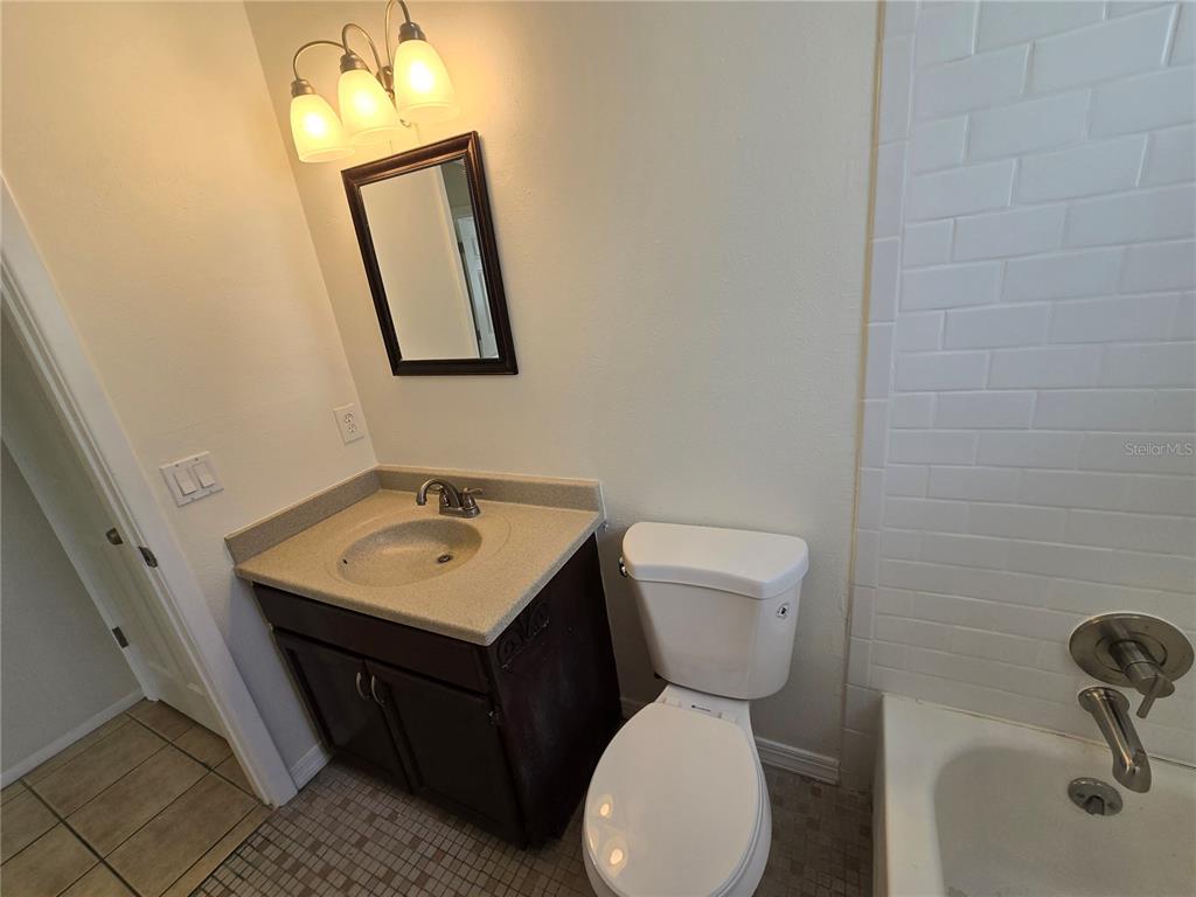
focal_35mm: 13
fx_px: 449
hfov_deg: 106.2
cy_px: 448
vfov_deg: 89.9
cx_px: 598
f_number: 2.2
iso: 50
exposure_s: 1/164
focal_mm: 2.2
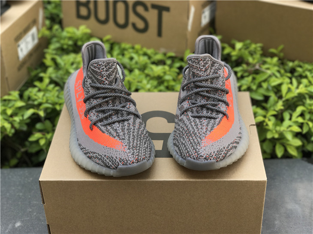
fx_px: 515
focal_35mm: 57
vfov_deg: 25.6
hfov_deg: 33.8
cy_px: 117
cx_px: 156
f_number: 2.8
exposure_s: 1/166
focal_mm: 6.6
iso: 20
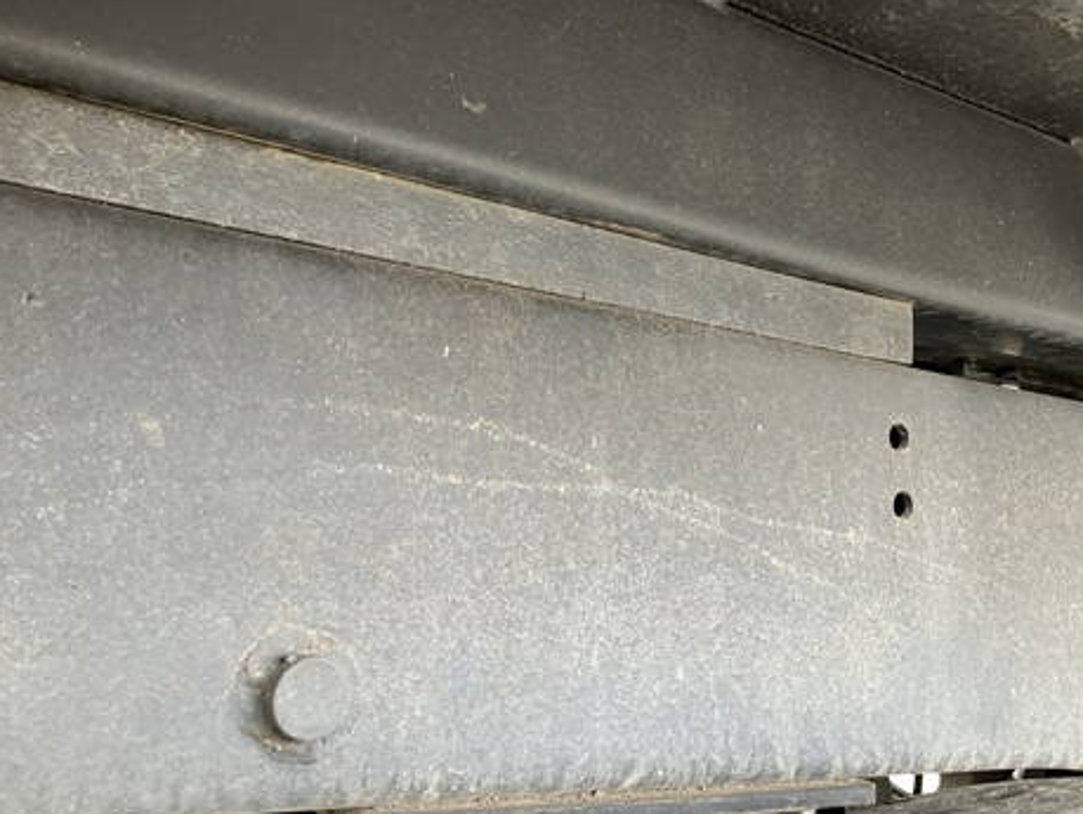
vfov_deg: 36.7
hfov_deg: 47.3
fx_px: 1221
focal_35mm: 39
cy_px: 319
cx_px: 694
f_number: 1.8
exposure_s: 1/66
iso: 80
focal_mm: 3.99
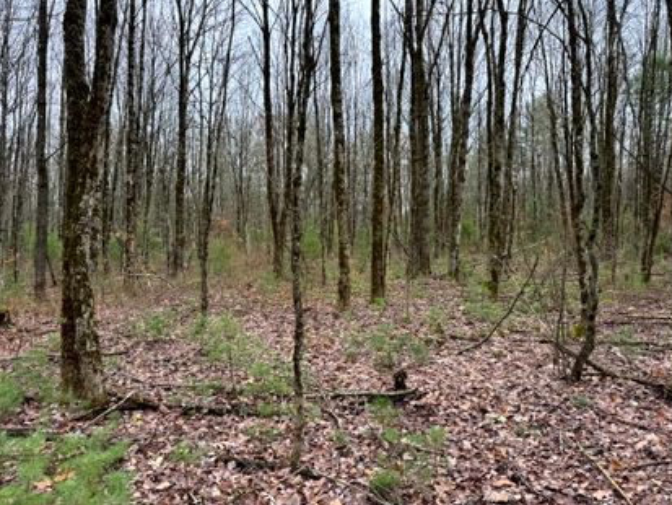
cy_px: 248
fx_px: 485
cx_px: 337
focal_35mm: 25
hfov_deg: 69.4
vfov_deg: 54.9
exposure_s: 1/419
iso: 80
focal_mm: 6.76
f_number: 1.78
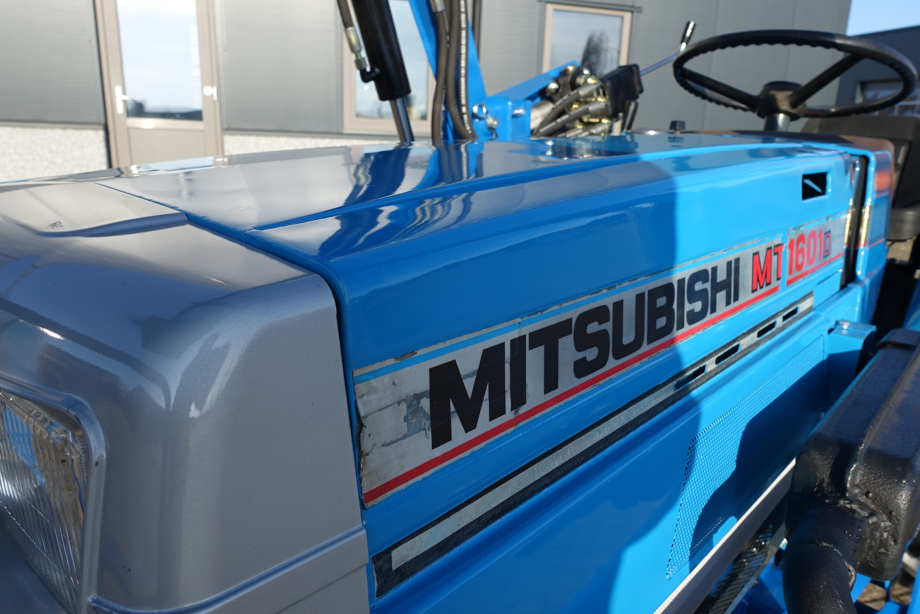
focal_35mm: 25
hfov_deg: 71.5
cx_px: 475
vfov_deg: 51.3
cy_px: 315
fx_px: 639
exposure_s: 1/320
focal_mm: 8.8
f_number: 5.6
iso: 125
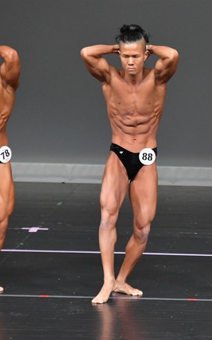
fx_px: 4902
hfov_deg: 2.5
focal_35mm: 530
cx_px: 234
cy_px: 170
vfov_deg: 4.0
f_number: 5.6
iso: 5000
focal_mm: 230
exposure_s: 1/400
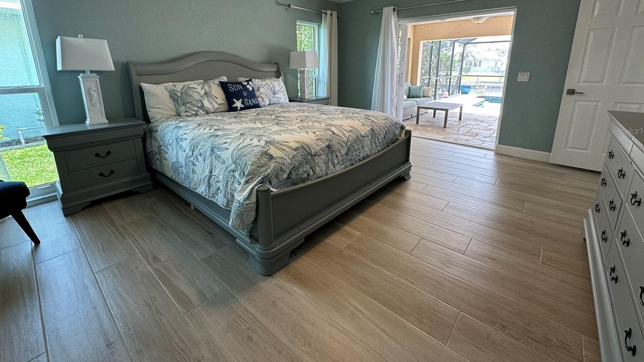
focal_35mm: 16
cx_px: 319
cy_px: 131
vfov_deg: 65.9
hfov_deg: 99.4
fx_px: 273
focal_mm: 2.22
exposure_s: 1/120
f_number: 2.2
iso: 100
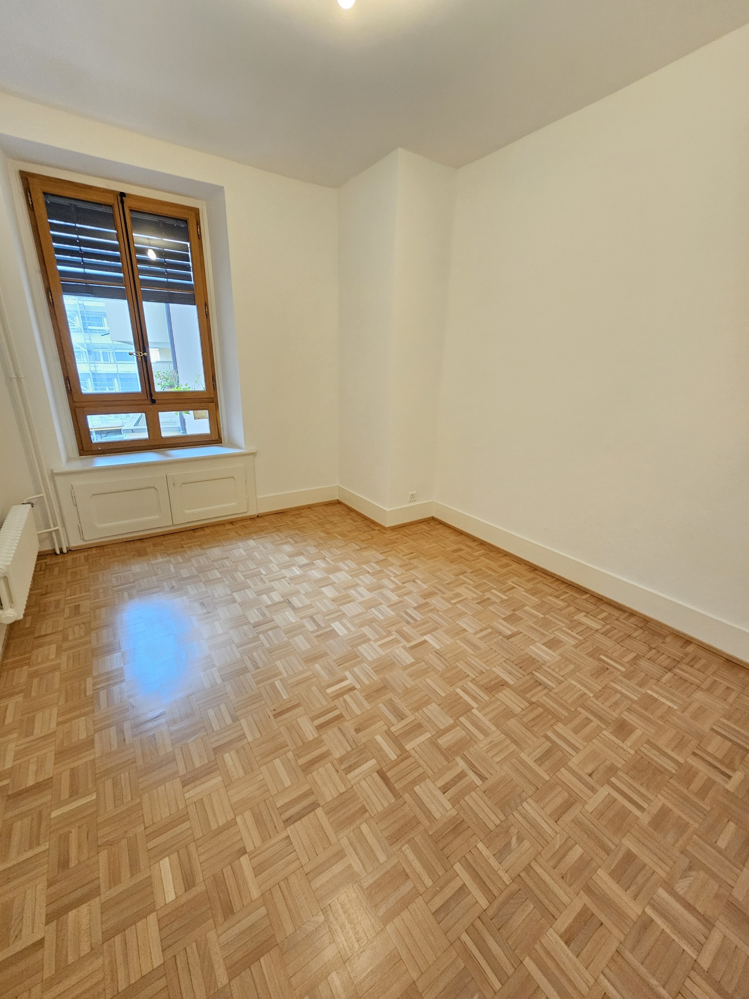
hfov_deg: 89.9
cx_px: 374
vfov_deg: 106.2
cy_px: 500
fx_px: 375
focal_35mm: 13
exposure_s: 1/33
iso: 320
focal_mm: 2.2
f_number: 2.2
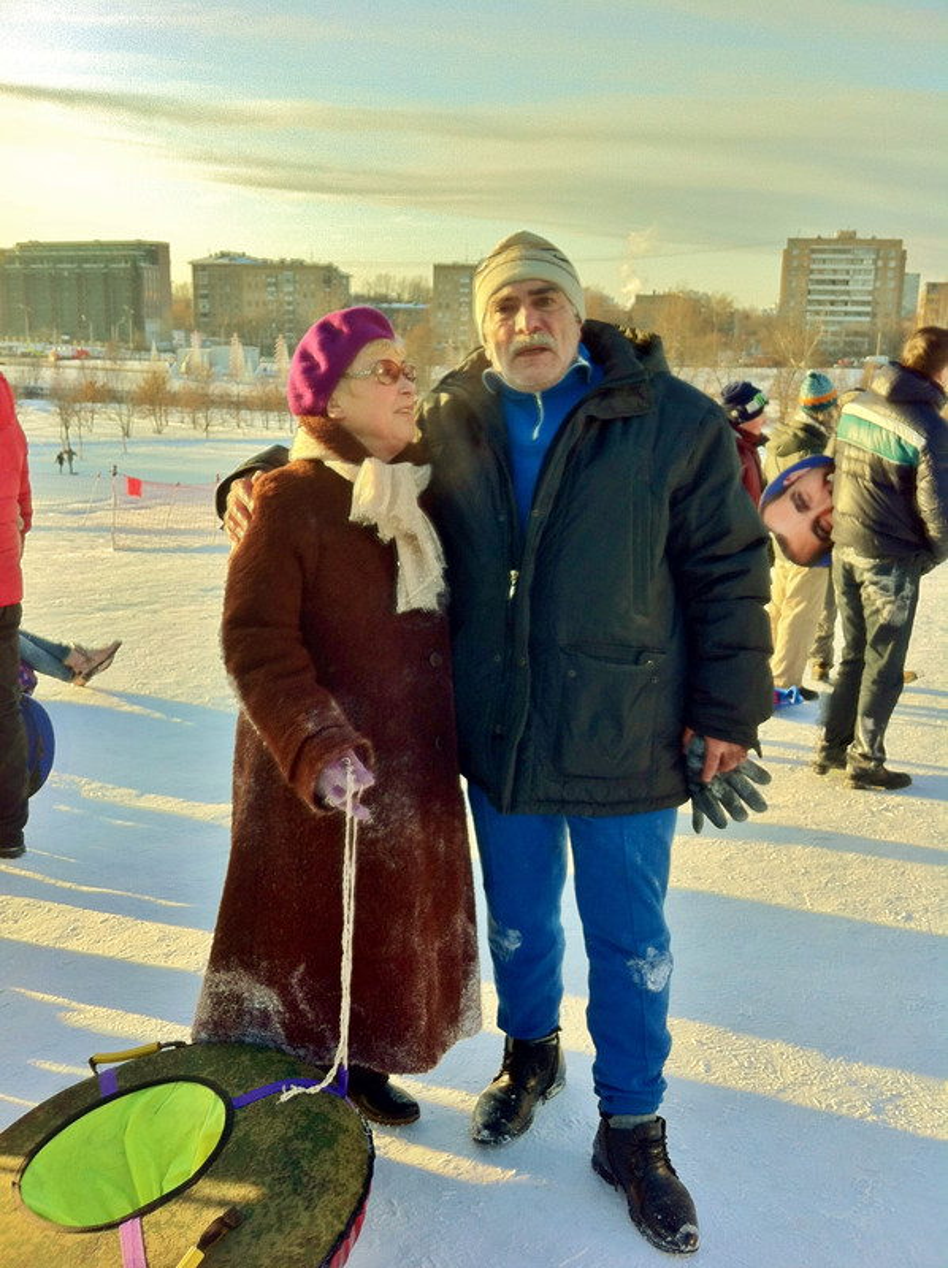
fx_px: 1281
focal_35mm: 35
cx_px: 474
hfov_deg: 40.6
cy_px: 634
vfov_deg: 52.7
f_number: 2.8
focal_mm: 3.85
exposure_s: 1/251
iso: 80
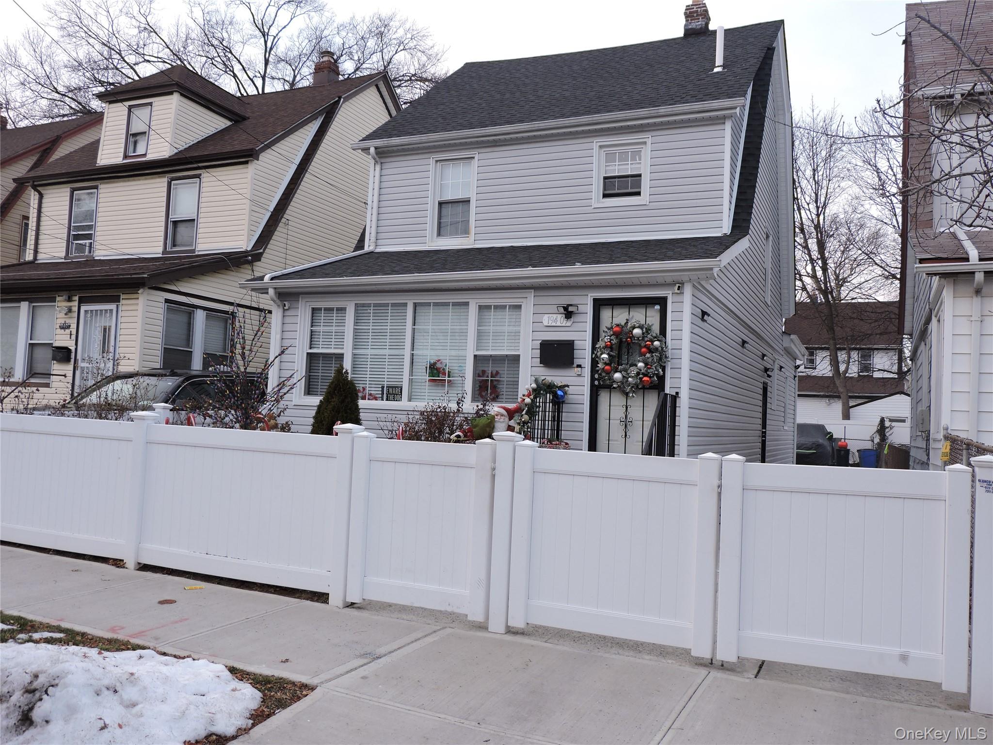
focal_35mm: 30
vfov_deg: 46.8
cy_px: 372
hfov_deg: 60.0
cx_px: 496
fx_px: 861
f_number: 3.1
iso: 100
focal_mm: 5.4
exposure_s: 1/50
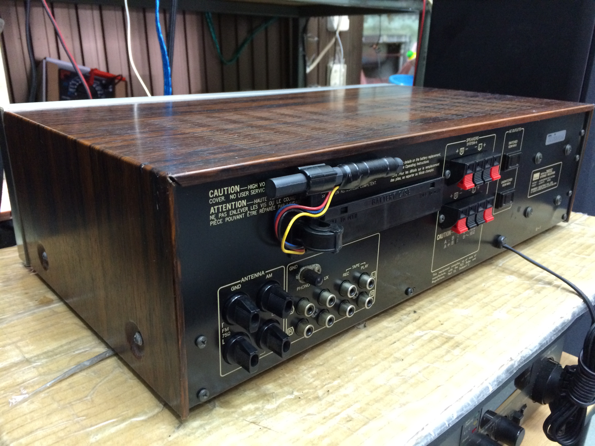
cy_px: 223
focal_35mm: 29
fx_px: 498
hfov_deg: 61.7
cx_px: 298
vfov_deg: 48.2
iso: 400
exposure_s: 1/33
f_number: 2.2
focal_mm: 4.15
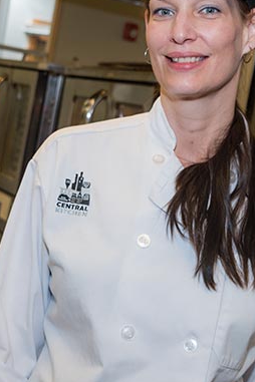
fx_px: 627
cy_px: 147
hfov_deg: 22.9
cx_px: 159
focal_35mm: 59
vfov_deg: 33.8
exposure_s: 1/60
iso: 200
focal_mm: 30
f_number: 4
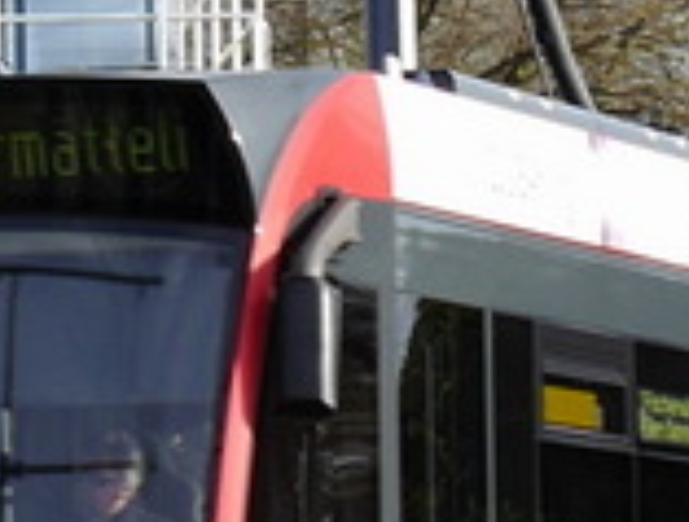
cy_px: 344
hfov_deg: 7.7
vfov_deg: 5.9
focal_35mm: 254
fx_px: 5075
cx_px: 667
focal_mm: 20
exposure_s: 1/200
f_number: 6.3
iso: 160
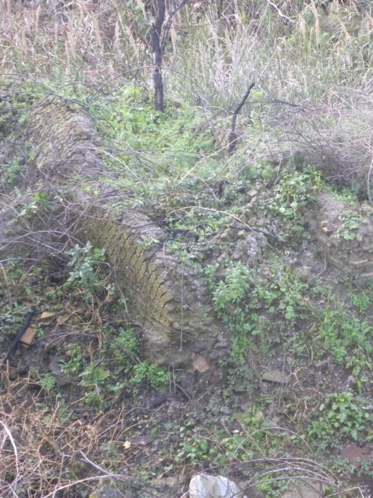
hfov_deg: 9.4
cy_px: 248
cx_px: 322
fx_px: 2256
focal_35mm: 157
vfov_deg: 12.6
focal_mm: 20.8
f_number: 4
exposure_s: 1/67.6
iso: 385
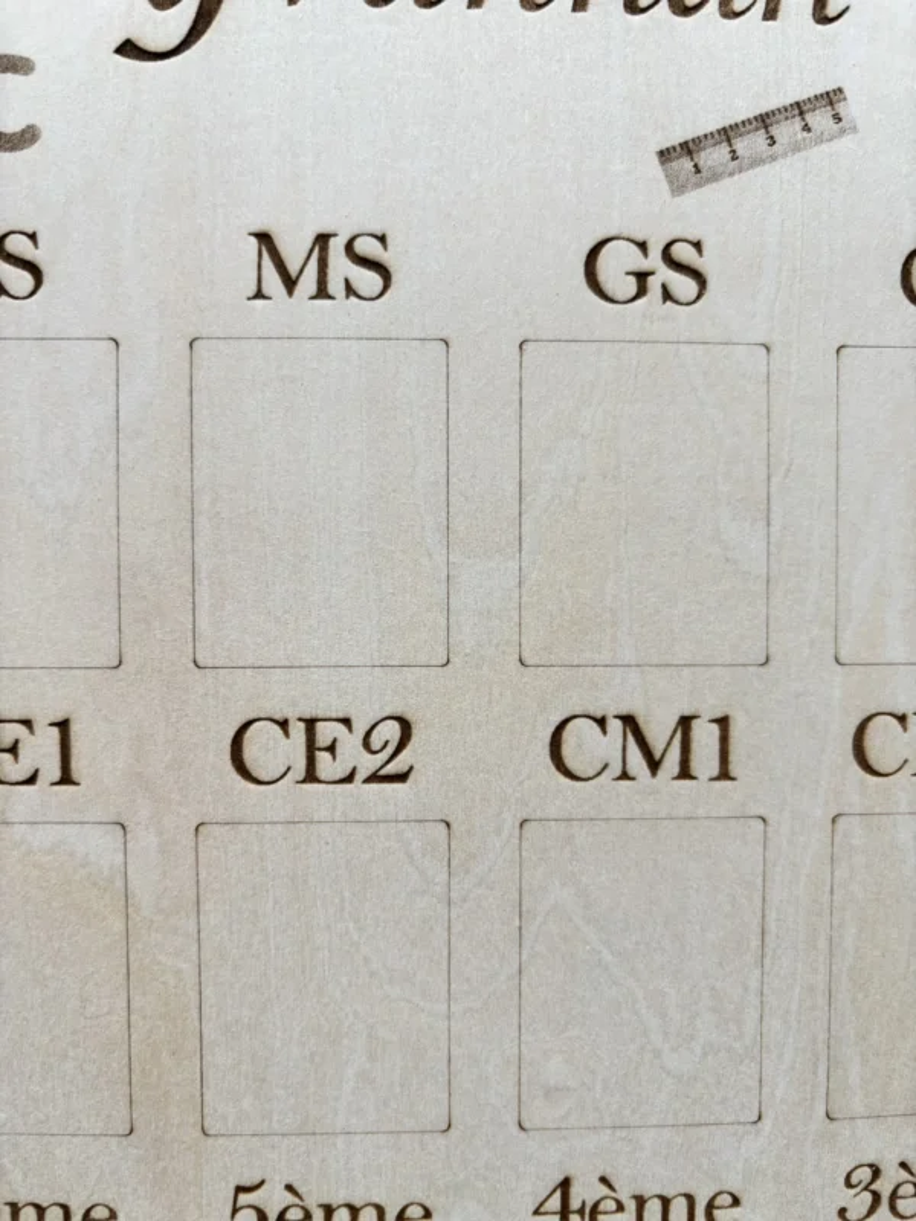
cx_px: 458
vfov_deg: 67.3
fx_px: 917
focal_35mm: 26
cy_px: 610
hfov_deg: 53.1
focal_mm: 5.96
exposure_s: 1/121
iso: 80
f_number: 1.6
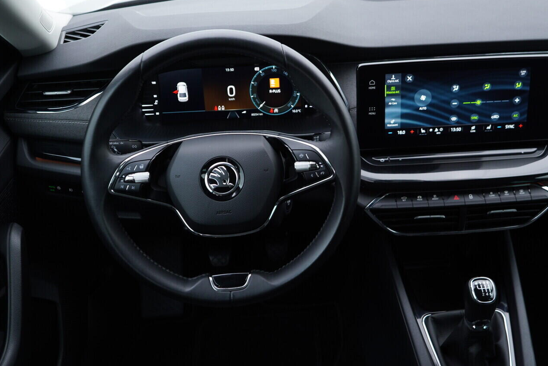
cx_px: 308
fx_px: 624
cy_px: 171
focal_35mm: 41
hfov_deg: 47.3
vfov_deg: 32.6
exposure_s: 1/40
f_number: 2.8
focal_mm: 24
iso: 200
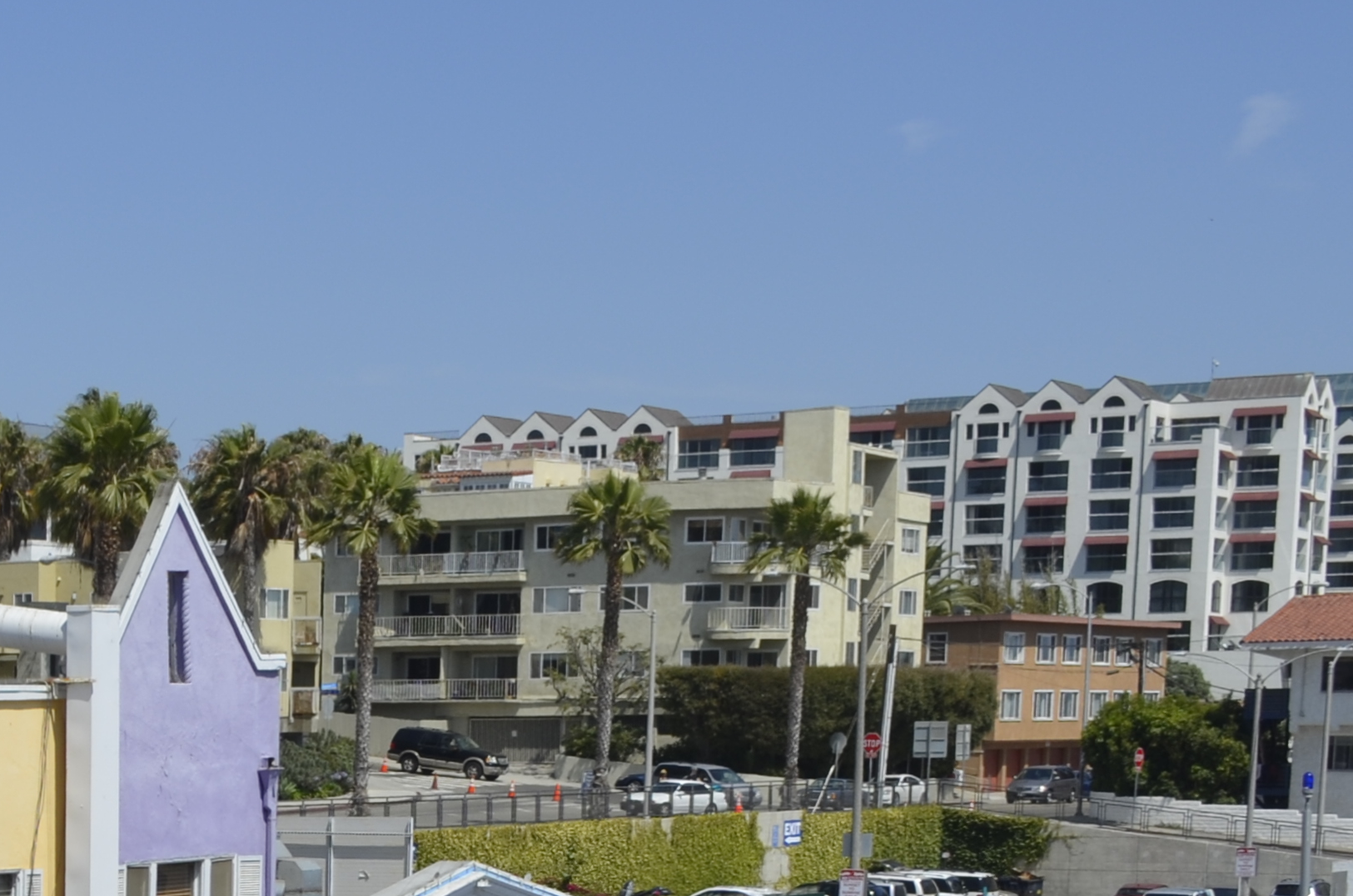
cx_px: -289
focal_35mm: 91
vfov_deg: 14.1
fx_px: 3413
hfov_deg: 20.9
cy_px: 1317
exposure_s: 1/320
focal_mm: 20
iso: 100
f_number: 9
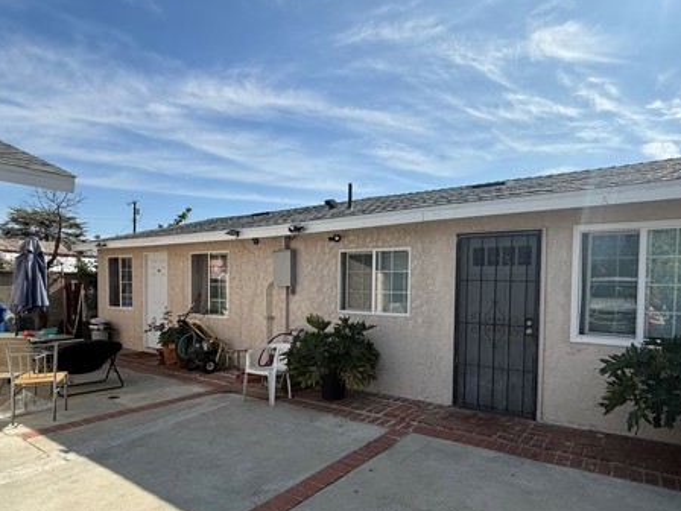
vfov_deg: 65.5
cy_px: 301
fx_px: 393
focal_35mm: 20
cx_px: 412
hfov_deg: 80.7
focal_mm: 2.22
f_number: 2.2
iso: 50
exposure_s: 1/2024
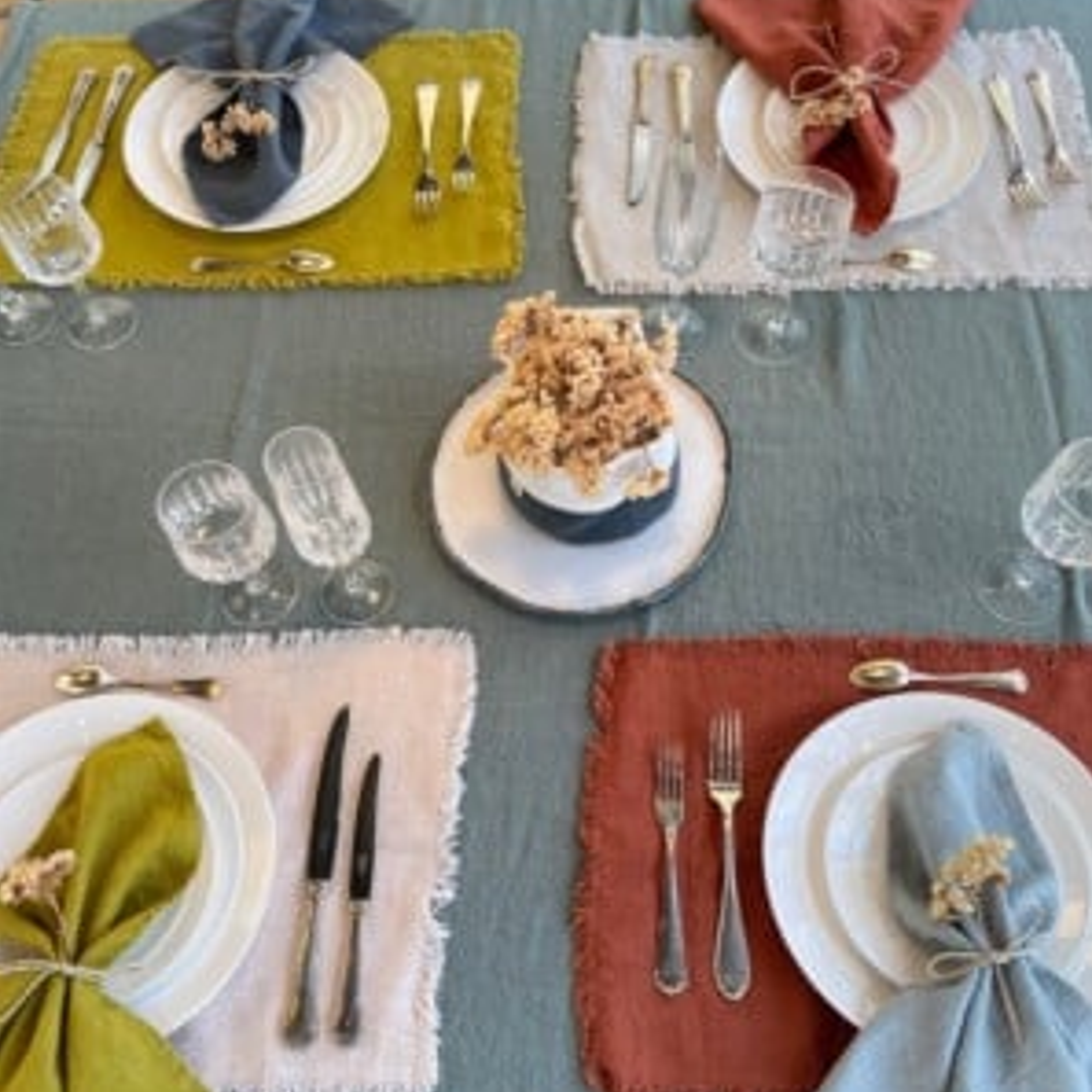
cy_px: 585
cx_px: 548
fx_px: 1106
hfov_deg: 52.5
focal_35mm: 31
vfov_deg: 52.5
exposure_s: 1/100
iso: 125
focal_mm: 4.2
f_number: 1.6
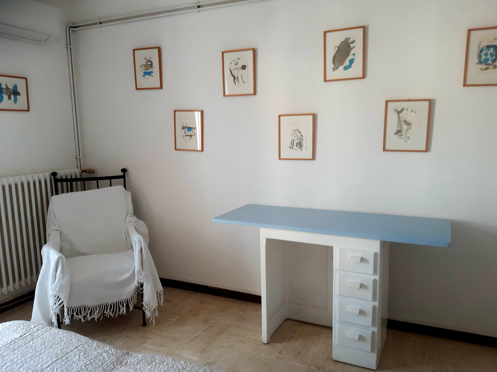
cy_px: 192
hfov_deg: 65.3
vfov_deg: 51.4
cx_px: 248
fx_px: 388
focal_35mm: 27
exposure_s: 1/50
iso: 125
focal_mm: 3.92
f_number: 1.7
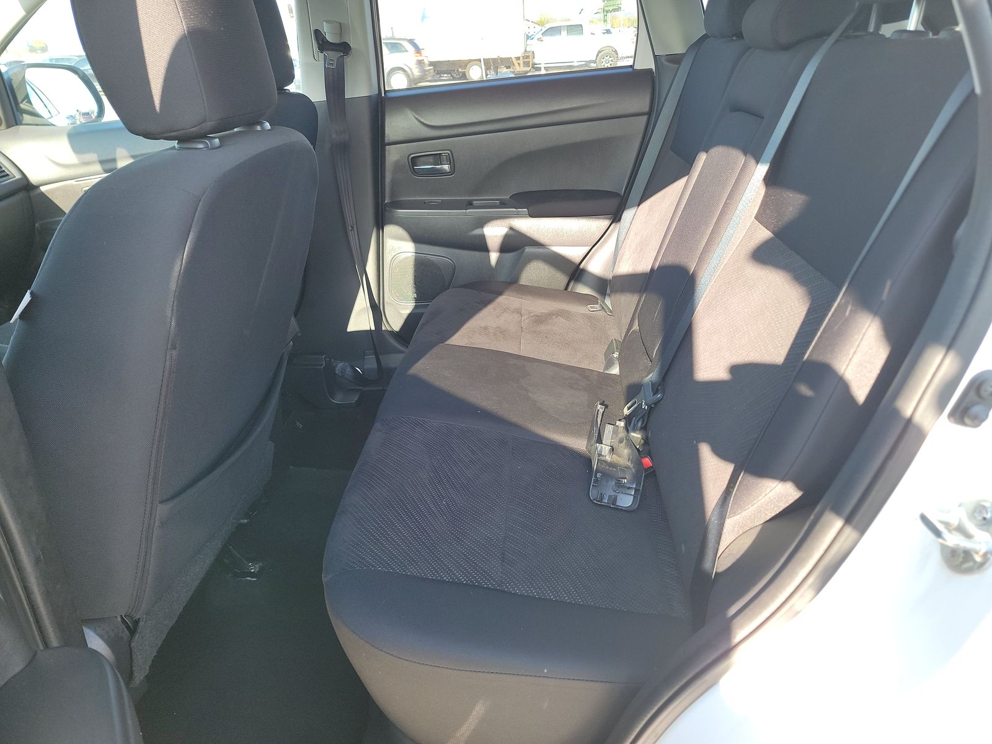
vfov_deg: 56.8
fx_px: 688
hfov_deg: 71.6
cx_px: 496
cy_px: 372
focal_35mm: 24
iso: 81
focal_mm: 6.7
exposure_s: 1/59
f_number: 1.8
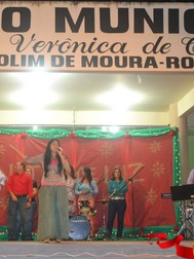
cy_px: 144
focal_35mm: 67
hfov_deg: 21.7
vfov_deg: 28.9
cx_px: 49
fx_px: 501
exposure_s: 1/60
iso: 1800
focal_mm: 26
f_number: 3.8
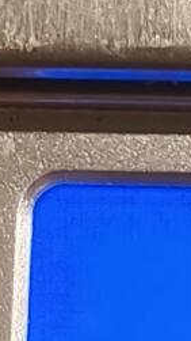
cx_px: 471
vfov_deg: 12.0
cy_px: 132
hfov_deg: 6.4
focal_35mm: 180
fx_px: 1622
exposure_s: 1/55.2
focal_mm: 2.32
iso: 160
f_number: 2
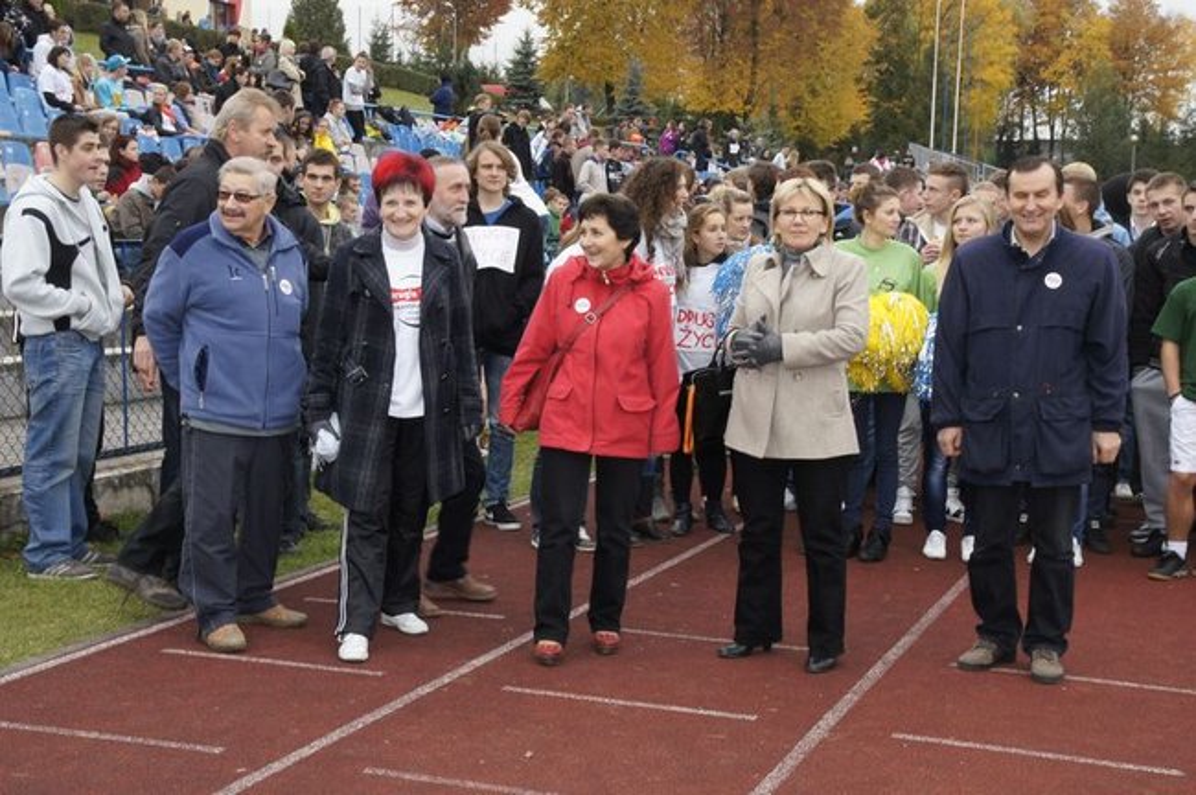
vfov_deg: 25.7
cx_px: 598
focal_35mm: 52
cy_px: 398
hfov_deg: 37.9
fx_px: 1742
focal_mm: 35
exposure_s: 1/160
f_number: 14
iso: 1600
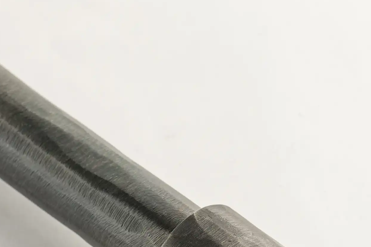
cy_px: 240
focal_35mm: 323
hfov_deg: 6.4
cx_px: 186
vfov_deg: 4.3
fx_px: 3330
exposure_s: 1/60
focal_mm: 105
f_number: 10
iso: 250
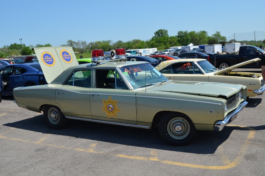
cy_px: 88
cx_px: 132
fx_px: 287
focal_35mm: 39
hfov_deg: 49.6
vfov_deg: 34.1
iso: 100
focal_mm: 26
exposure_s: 1/250
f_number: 8
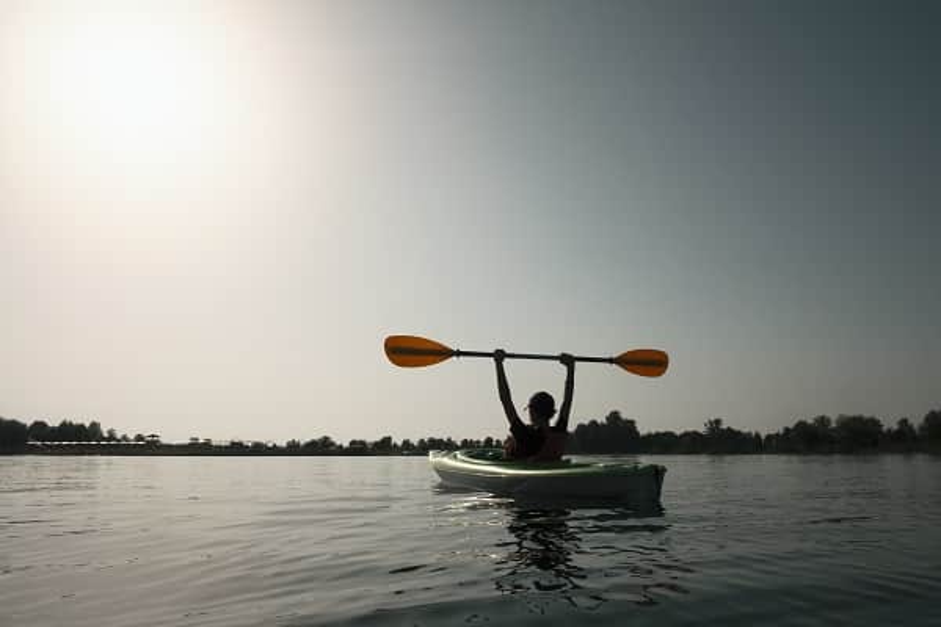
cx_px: 470
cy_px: 314
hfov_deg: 67.4
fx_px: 706
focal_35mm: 27
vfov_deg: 47.9
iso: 200
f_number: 14
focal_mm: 18
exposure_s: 1/1000
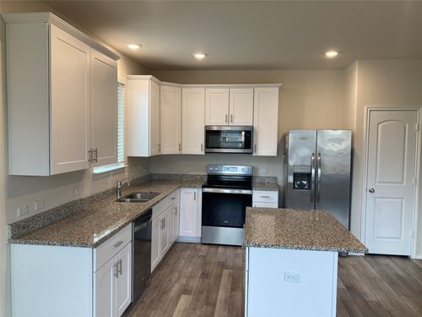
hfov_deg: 63.4
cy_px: 158
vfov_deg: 49.7
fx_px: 341
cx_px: 211
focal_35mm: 28
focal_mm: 3.99
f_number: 1.8
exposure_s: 1/60
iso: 64
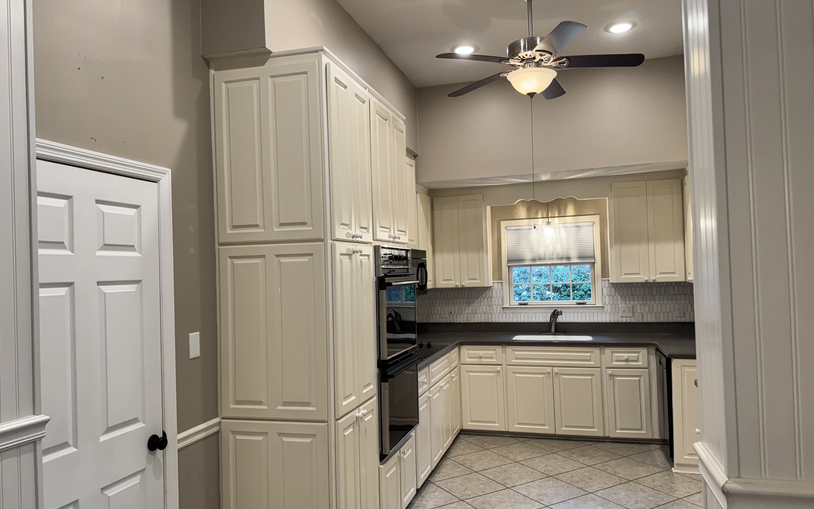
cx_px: 410
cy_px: 260
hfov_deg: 70.4
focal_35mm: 26
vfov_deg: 47.6
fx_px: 577
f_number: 1.78
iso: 160
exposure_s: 1/120
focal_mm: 6.76
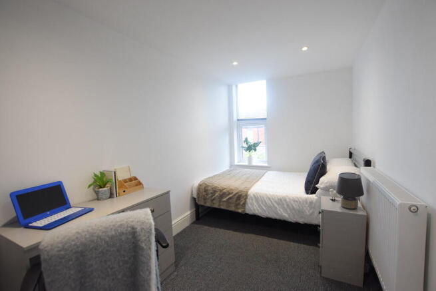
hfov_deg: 100.4
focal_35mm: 15
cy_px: 146
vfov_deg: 77.4
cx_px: 218
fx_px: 182
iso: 800
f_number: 4
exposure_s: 1/60
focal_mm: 10
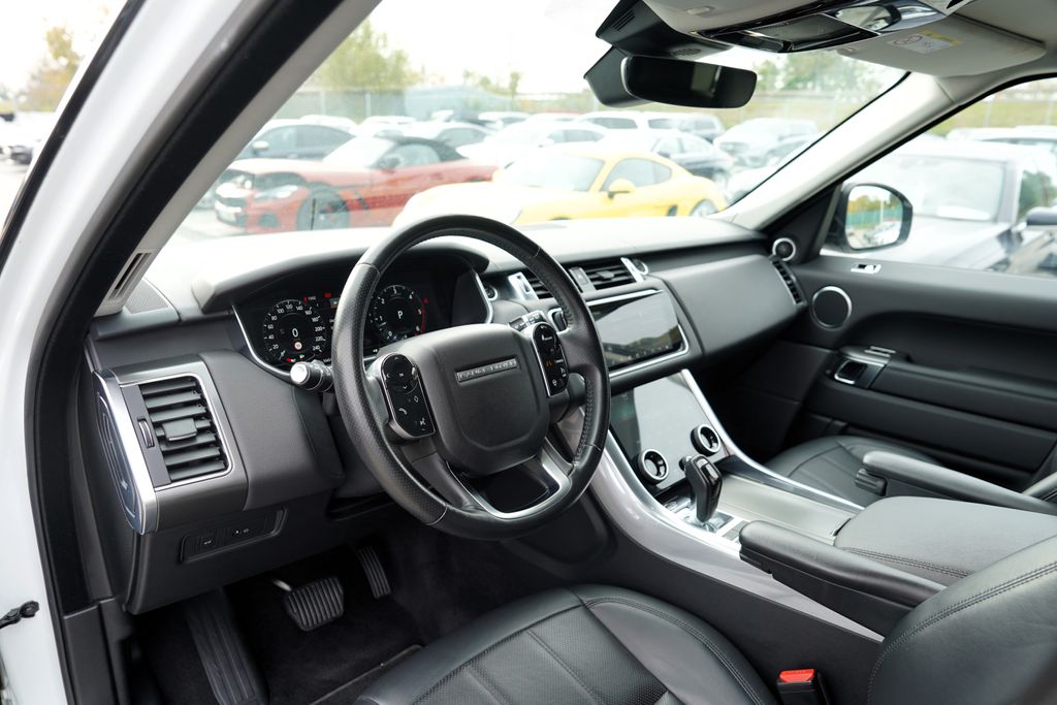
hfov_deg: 73.7
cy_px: 352
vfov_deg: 53.1
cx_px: 528
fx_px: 705
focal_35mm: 24
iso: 100
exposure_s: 1/80
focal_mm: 24
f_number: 4
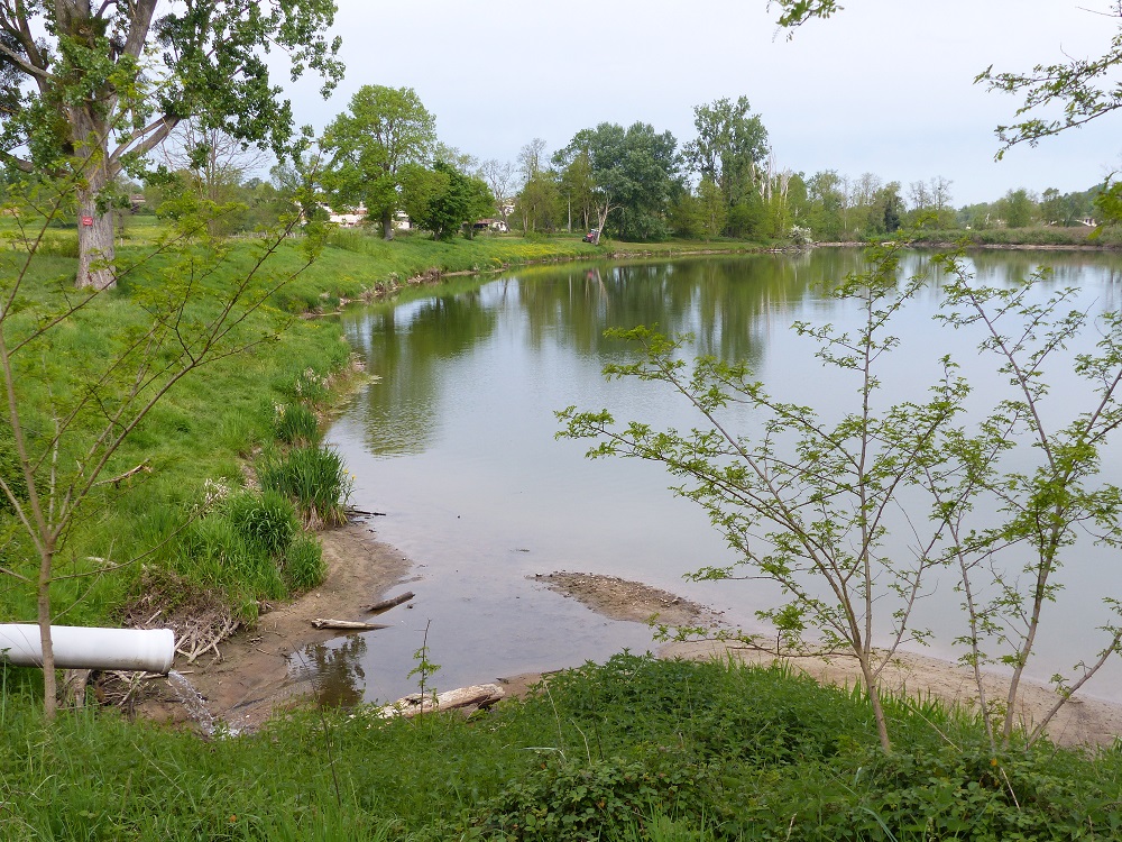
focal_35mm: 38
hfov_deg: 49.0
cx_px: 561
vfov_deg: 37.7
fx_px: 1232
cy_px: 421
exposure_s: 1/400
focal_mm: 6.8
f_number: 4
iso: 100
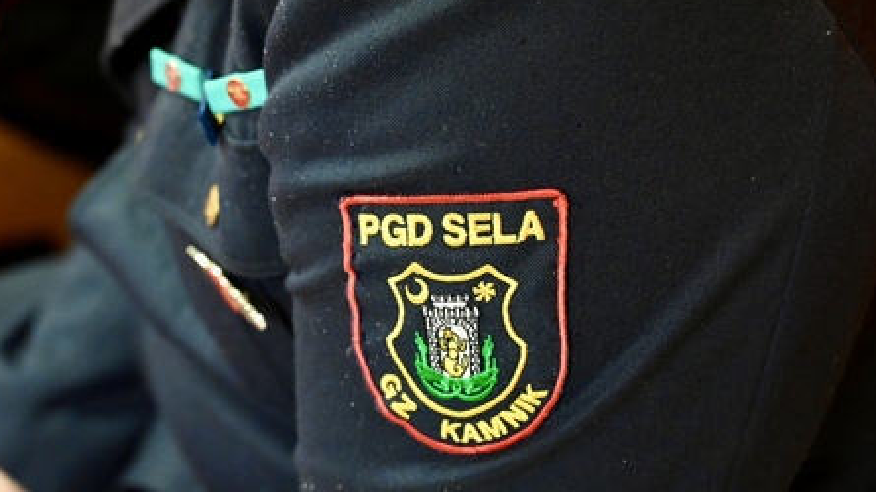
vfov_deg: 13.4
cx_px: 435
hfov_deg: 23.7
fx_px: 2090
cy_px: 283
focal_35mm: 90
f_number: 6.3
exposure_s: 1/60
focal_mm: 85
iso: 11400
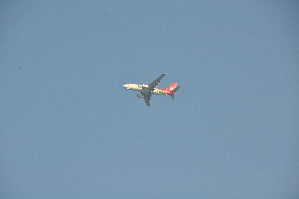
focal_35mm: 300
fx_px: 2489
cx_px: 150
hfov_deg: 6.9
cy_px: 100
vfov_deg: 4.6
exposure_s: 1/320
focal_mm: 200
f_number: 10
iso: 200
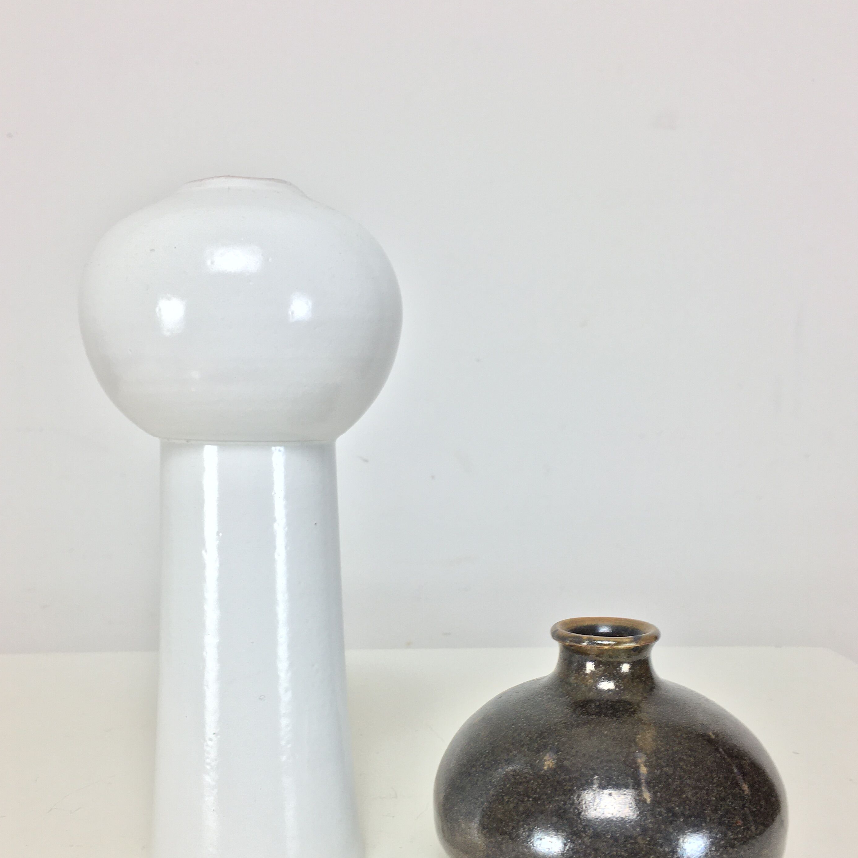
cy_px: 520
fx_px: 1038
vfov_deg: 44.7
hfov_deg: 44.9
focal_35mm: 37
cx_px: 422
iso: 25
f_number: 2.2
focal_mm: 4.15
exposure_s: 1/33
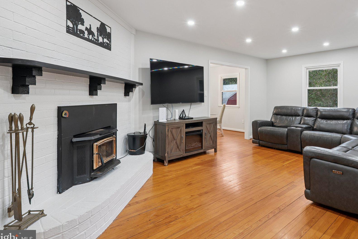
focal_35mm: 22
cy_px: 92
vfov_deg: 56.6
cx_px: 217
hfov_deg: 77.6
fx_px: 219
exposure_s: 1/5
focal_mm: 17
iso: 250
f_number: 8
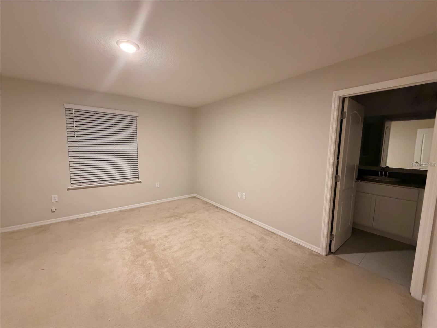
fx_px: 177
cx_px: 218
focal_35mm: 14
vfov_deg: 85.7
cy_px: 164
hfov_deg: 102.1
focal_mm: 2.22
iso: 800
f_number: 2.2
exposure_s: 1/60
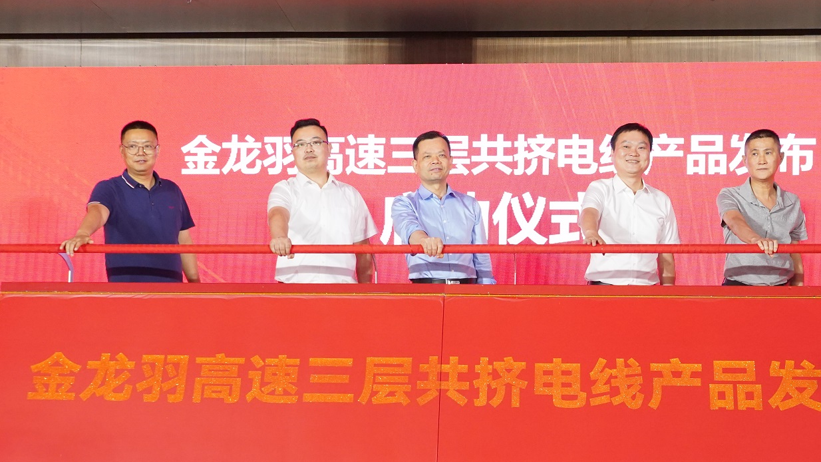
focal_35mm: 56
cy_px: 365
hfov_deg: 37.2
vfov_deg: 21.2
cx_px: 431
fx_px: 1219
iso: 5000
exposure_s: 1/250
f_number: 5.6
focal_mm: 33
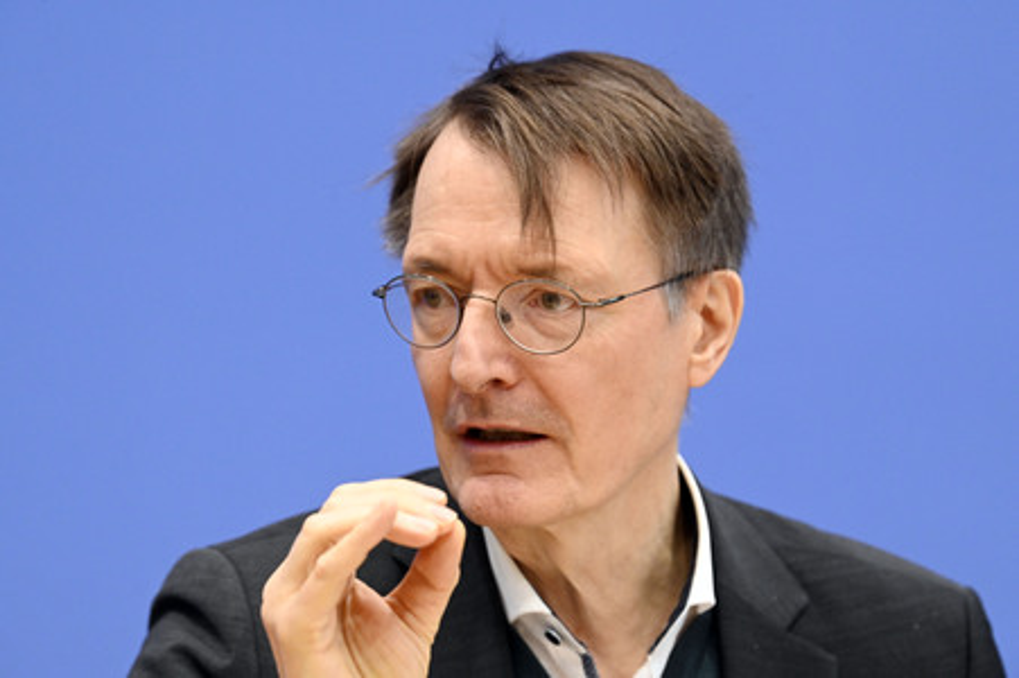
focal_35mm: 175
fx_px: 4950
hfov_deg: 11.8
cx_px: 510
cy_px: 339
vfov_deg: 7.8
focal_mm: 175
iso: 5000
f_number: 5.6
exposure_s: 1/500
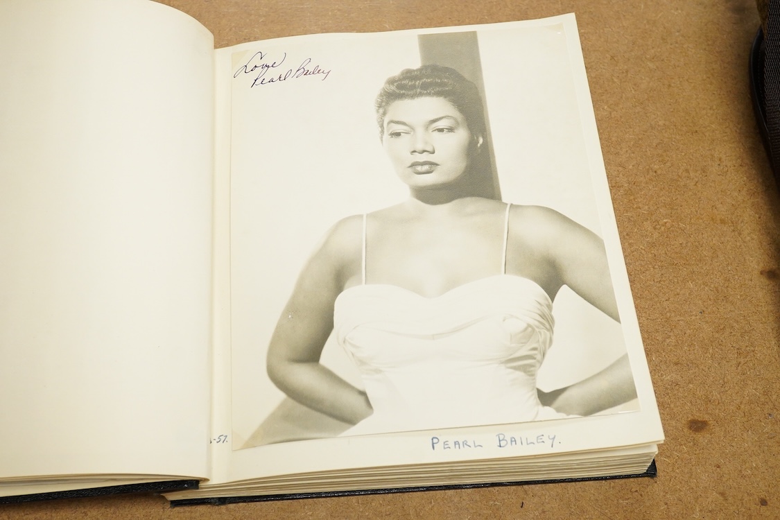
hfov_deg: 43.6
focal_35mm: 45
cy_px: 260
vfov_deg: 29.9
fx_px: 975
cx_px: 390
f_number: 10
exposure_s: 1/200
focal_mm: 30
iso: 2500
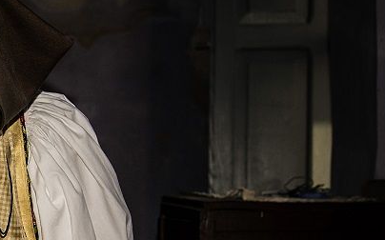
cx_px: 27
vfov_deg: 9.7
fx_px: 1405
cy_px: 241
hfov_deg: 15.4
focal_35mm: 134
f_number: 5.6
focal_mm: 32
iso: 200
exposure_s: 1/160
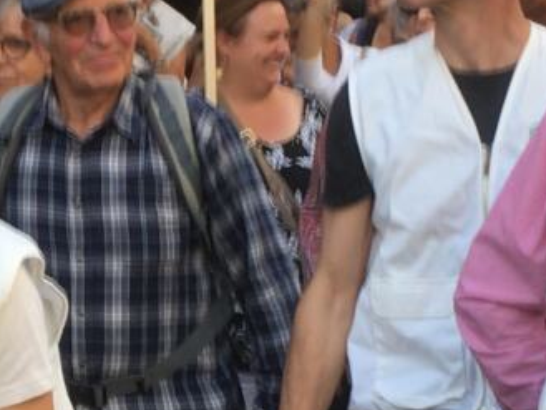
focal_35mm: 141
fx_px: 2225
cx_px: -2
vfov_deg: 10.5
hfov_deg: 13.8
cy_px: 312
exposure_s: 1/176
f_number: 2.2
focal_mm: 4.15
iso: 25
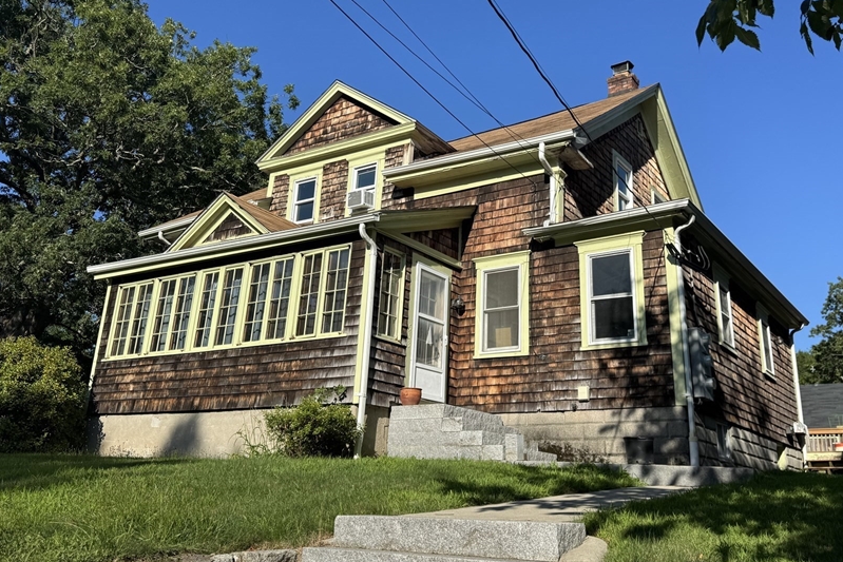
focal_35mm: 32
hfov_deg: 58.6
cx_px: 462
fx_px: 749
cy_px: 224
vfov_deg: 40.9
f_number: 1.78
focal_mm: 6.76
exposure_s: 1/4049
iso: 80
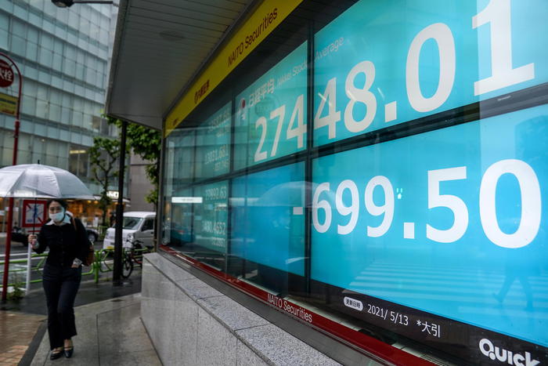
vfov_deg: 47.9
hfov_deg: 67.4
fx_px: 411
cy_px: 183
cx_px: 274
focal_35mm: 27
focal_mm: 27
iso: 400
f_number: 4
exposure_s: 1/320
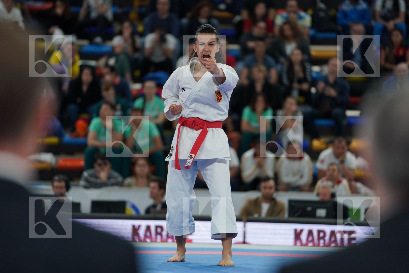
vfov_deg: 6.9
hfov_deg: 10.4
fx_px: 2249
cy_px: 136
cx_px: 204
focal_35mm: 198
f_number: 2.8
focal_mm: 198
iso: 800
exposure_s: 1/500
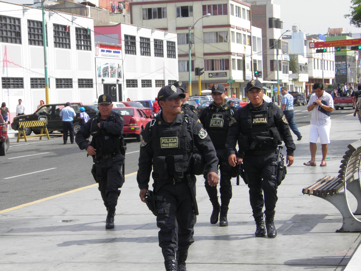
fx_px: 1043
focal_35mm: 100
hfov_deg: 19.6
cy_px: 136
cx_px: 180
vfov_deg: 14.8
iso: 50
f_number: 5.6
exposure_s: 1/250
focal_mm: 17.1
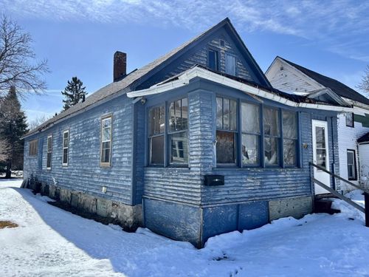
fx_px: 277
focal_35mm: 26
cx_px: 184
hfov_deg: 67.3
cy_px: 138
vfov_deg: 53.1
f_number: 1.6
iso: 50
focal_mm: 5.96
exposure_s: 1/3413
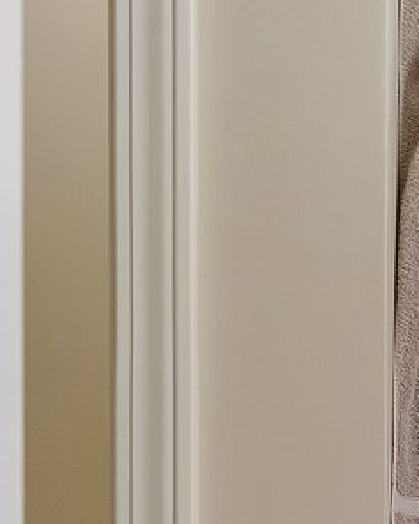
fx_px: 1410
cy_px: 375
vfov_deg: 20.9
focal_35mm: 91
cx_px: 1554
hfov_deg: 8.9
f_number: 7.1
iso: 320
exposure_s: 1/5
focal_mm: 14
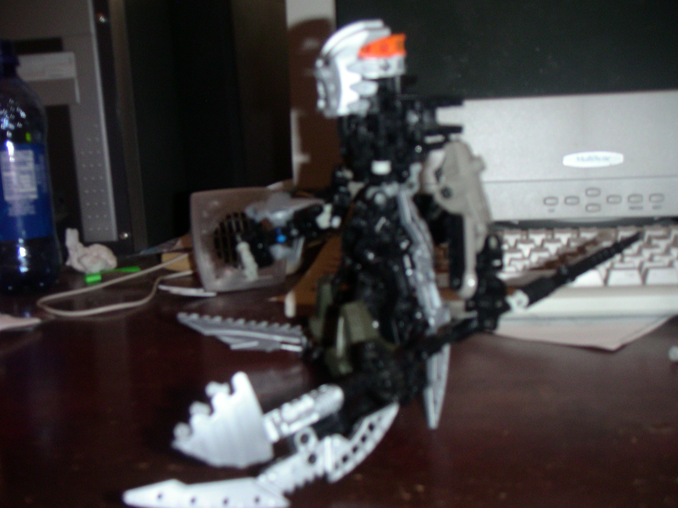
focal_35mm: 42
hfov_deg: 44.8
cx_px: 339
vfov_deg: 34.3
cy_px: 254
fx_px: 823
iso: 160
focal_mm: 6.5
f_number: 2.9
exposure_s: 1/50
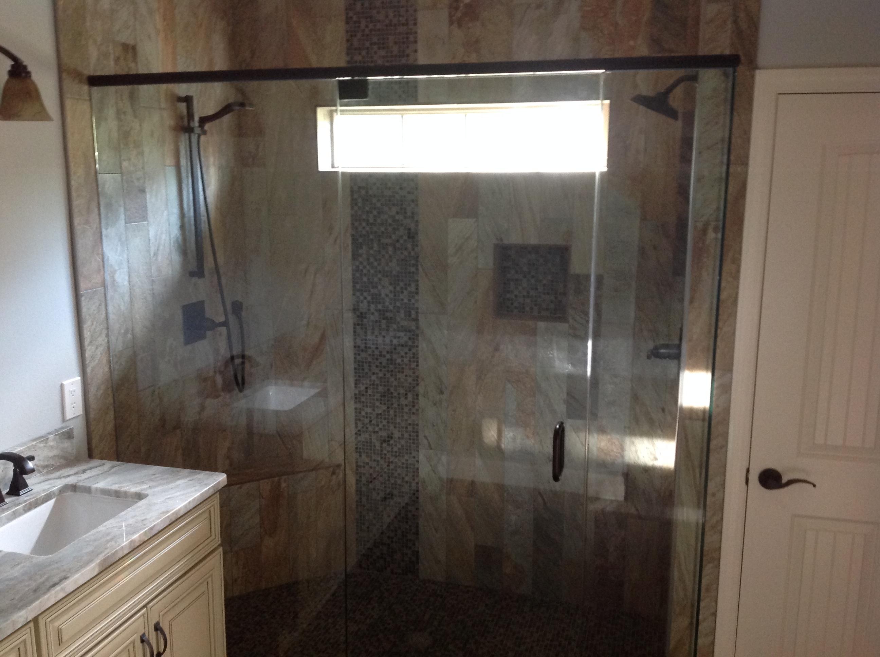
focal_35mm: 35
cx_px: 440
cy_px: 328
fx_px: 888
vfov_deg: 40.6
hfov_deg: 52.7
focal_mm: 4.28
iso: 250
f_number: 2.4
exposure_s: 1/15
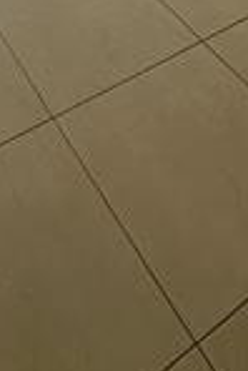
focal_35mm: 59
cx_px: 55
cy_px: -343
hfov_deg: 22.8
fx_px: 608
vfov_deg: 20.1
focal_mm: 2.22
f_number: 2.2
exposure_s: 1/99
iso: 64
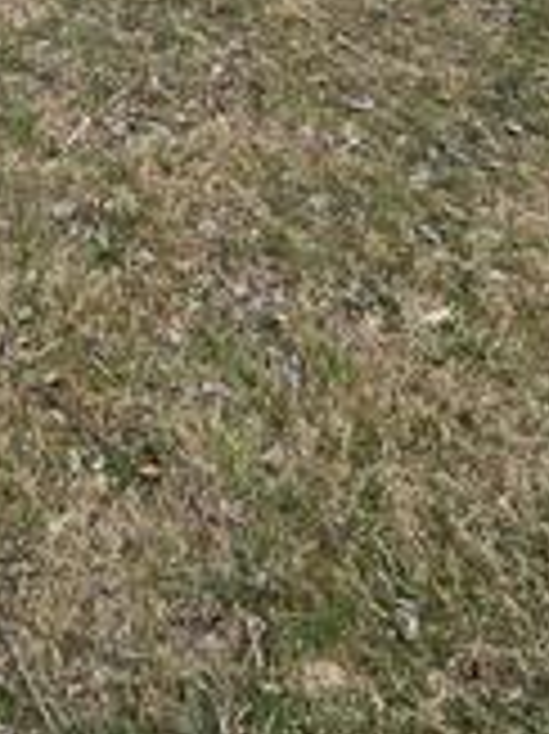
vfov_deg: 22.9
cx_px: -130
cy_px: -554
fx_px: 1080
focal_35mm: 51
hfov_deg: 25.3
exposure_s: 1/4131
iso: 50
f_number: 2.2
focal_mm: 2.2
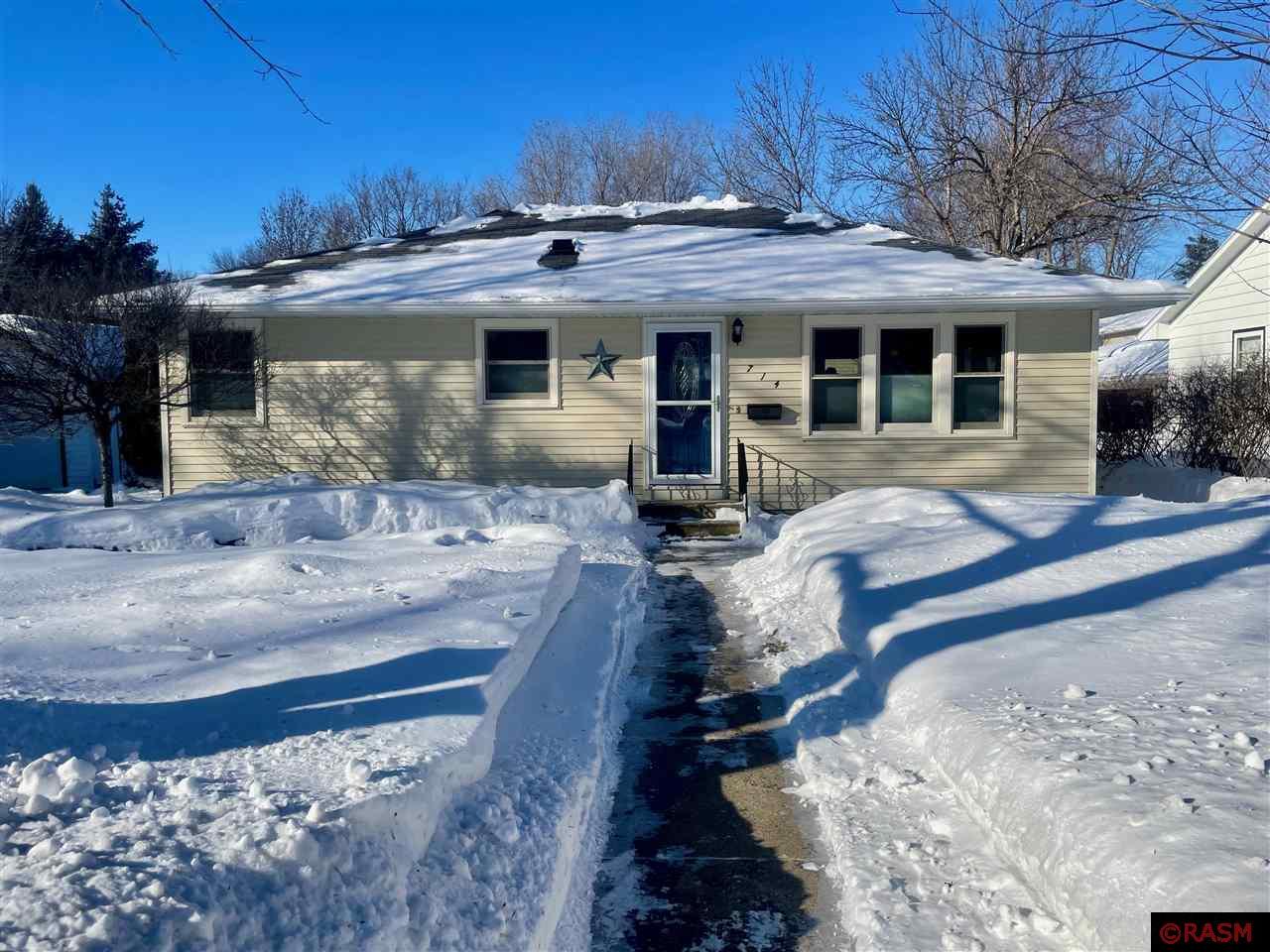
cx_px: 635
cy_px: 476
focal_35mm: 26
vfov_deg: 53.1
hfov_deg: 67.3
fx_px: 954
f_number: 1.6
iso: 32
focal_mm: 4.2
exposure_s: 1/6897
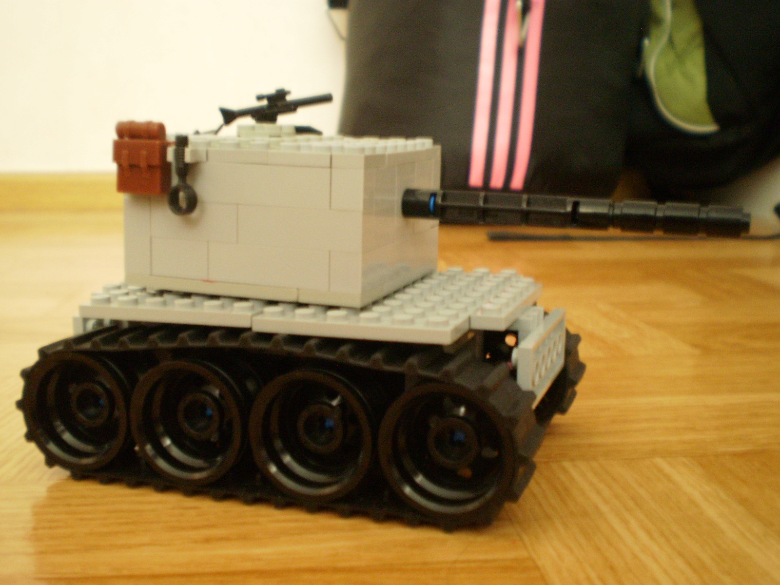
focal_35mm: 42
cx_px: 390
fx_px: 946
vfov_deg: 34.3
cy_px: 292
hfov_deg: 44.8
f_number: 3.5
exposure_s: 1/2
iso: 320
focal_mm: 7.4
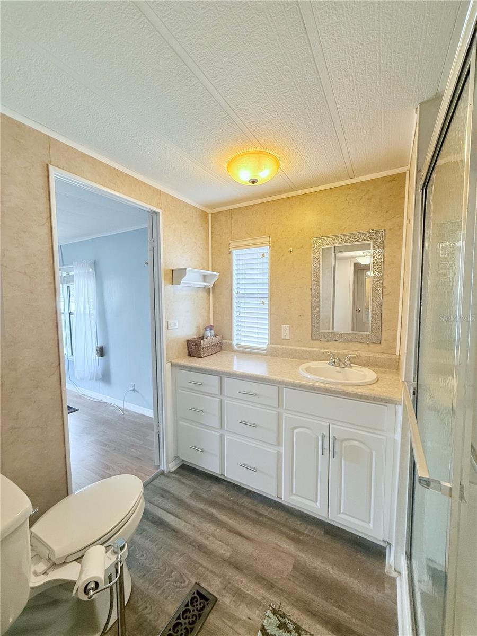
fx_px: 257
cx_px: 238
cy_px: 318
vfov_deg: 102.1
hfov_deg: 85.7
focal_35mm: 14
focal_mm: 2.22
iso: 160
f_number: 2.2
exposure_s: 1/120
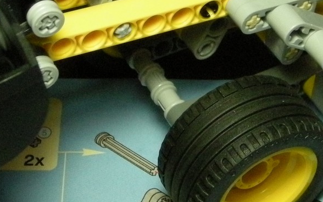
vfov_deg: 12.5
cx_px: 171
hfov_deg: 20.2
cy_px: -22
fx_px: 906
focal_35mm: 103
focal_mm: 5.7
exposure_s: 1/42.5
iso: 400
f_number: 2.8
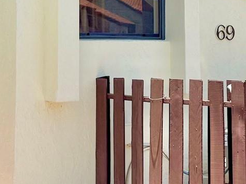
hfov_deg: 19.1
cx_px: 116
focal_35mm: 103
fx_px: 732
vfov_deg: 14.1
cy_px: -6
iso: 100
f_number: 1.8
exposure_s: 1/5300
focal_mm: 6.76
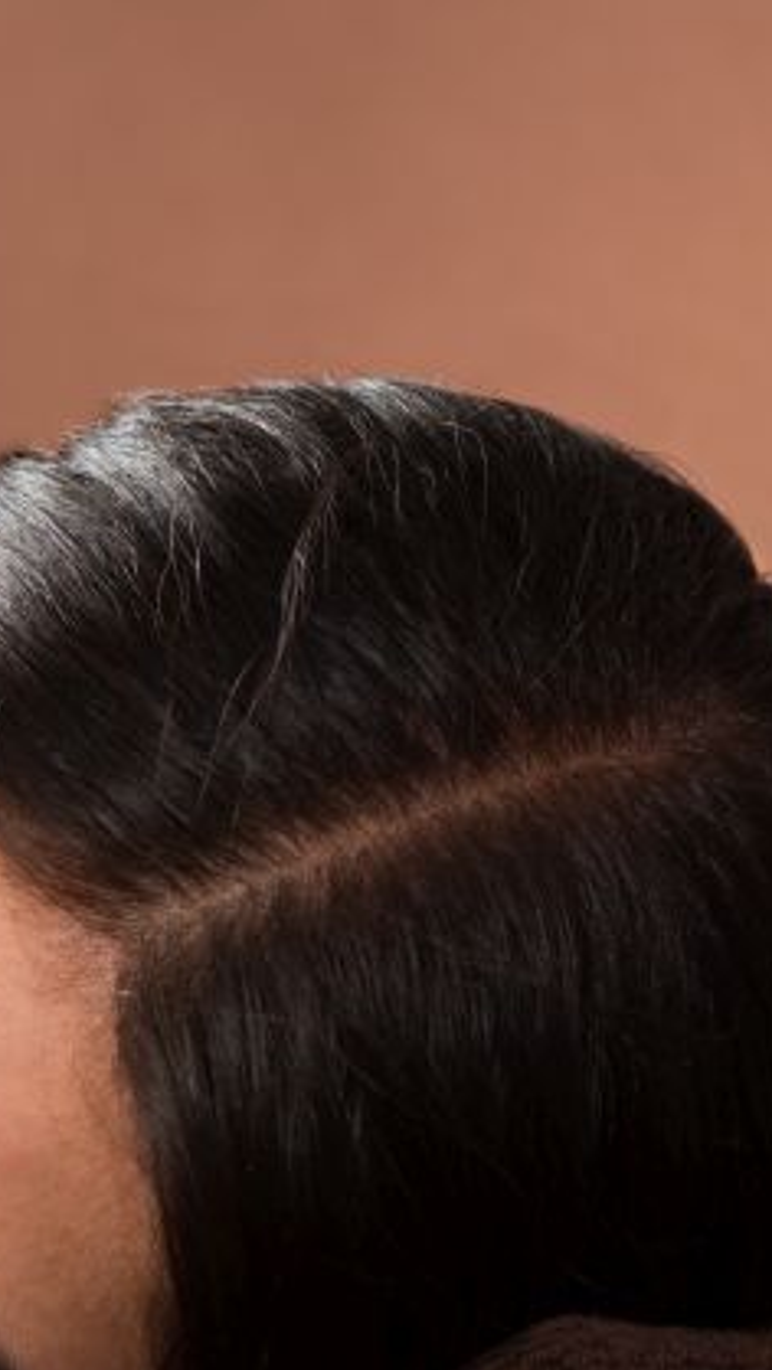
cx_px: -818
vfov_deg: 9.6
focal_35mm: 225
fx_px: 8180
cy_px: 744
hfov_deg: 5.3
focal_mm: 90
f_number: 7.1
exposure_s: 1/160
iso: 100
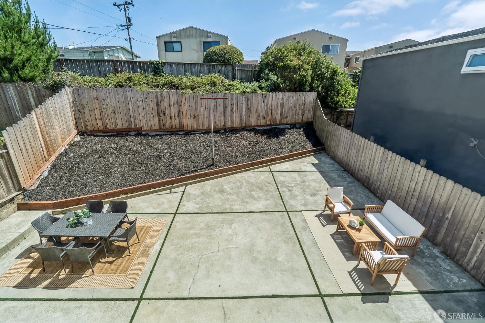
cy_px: 162
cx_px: 242
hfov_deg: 96.7
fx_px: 216
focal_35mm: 16
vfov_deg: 73.7
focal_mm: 16
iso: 200
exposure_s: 1/750
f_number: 5.6
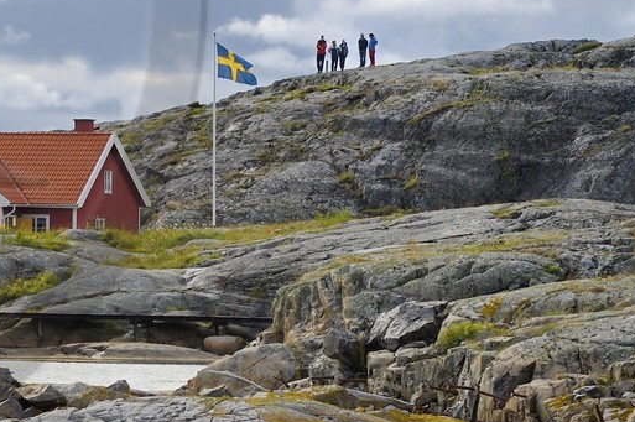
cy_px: -14
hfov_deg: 6.4
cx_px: -309
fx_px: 5604
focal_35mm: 318
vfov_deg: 4.3
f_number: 10
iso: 200
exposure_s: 1/500
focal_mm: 102
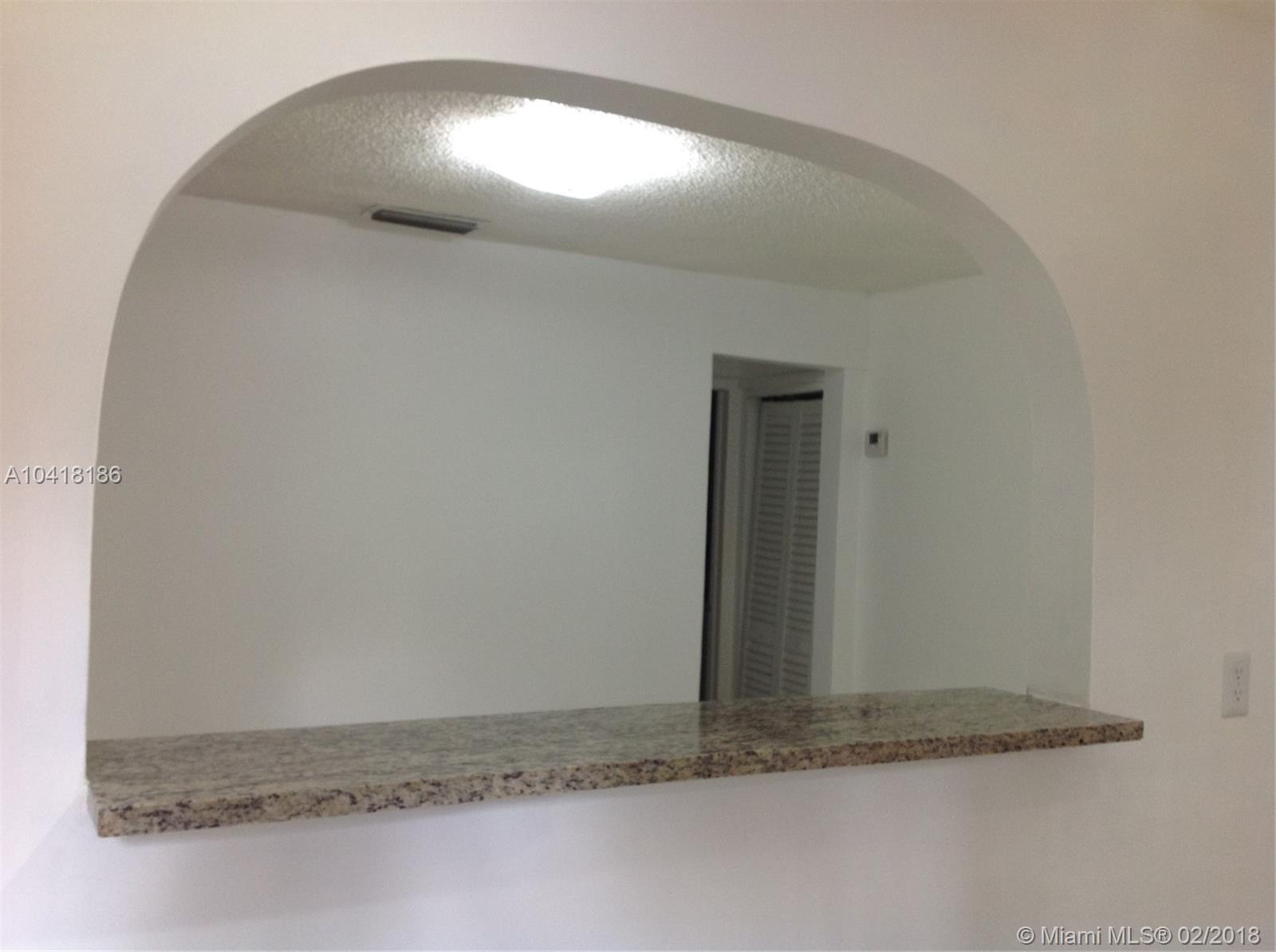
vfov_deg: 40.6
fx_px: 1288
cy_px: 476
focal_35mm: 35
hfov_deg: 52.7
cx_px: 638
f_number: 2.4
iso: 50
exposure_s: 1/30
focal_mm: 4.28
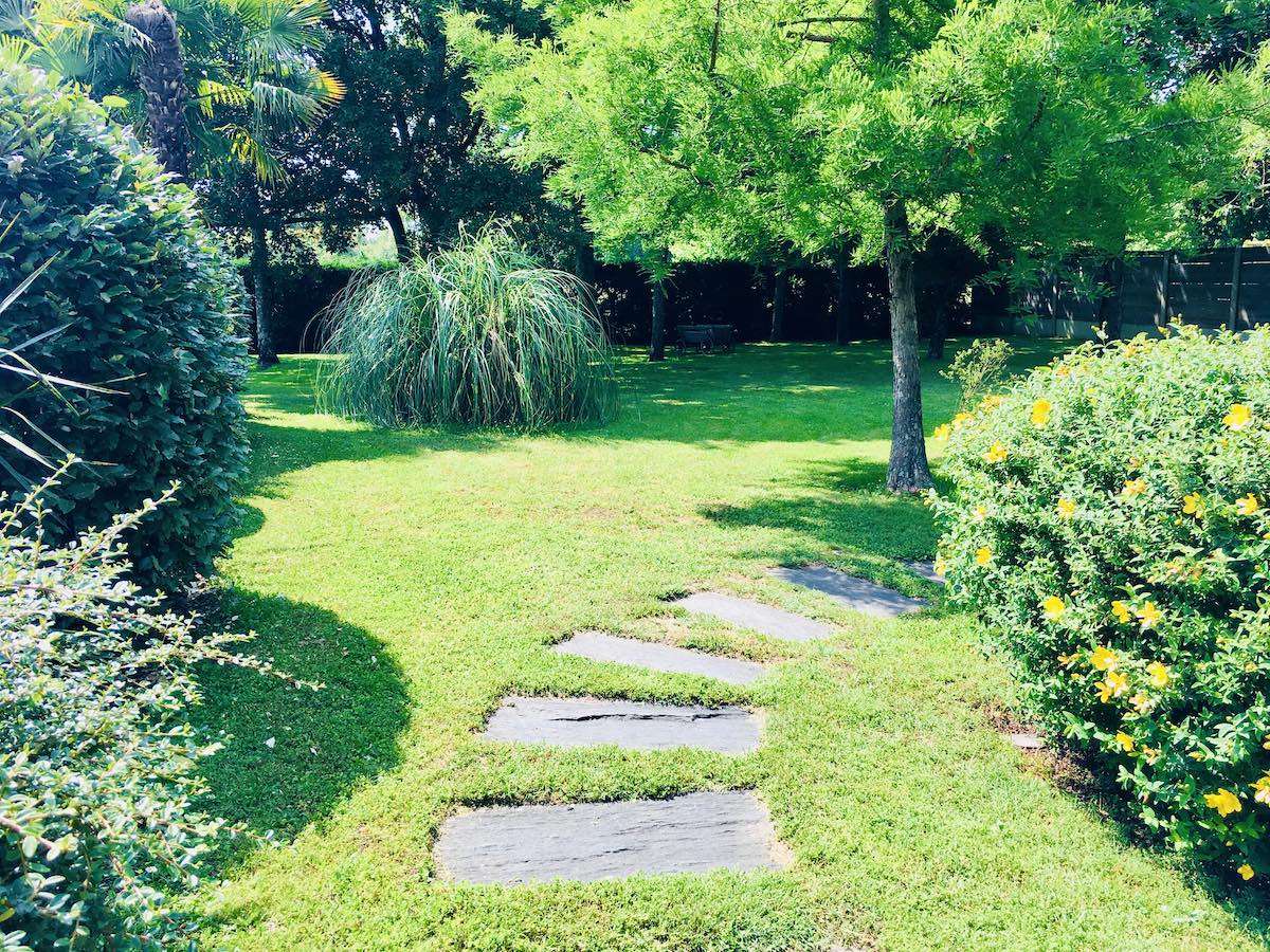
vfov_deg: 48.2
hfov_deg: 61.7
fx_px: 1064
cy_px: 476
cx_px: 635
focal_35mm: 29
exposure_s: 1/541
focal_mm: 4.15
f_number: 2.2
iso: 25
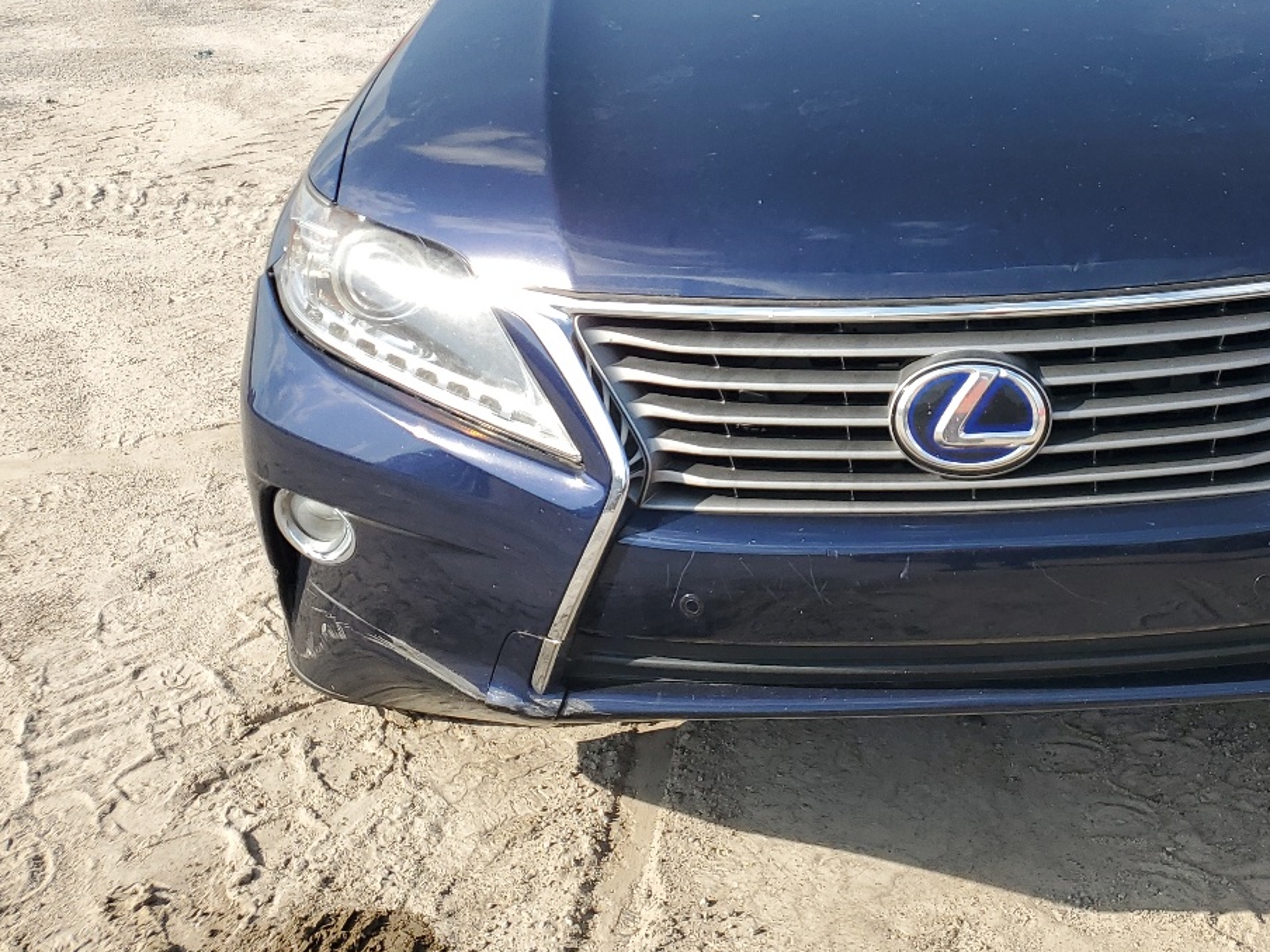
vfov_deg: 30.8
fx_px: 1688
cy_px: 194
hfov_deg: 40.0
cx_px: 962
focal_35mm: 46
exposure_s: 1/2000
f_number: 1.5
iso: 50
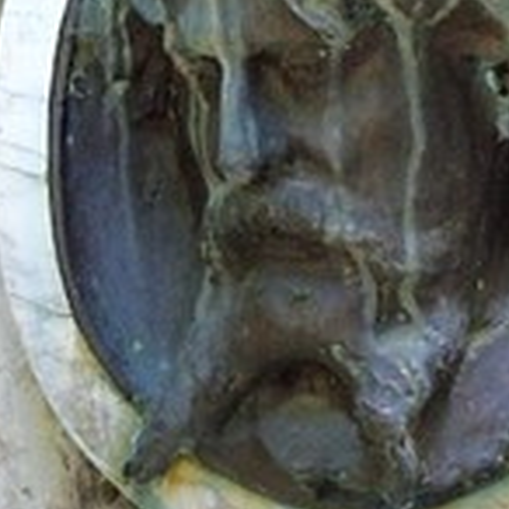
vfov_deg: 2.6
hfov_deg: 2.7
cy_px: 1879
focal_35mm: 651
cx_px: 364
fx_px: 10830
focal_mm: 70
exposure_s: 1/80
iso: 800
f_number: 5.6
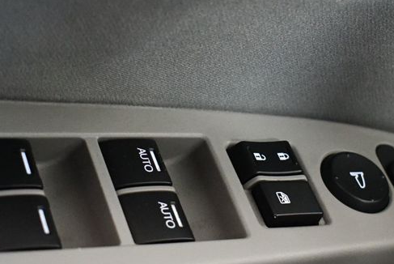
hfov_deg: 22.1
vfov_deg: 14.9
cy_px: 157
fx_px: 1008
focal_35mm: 92
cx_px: 207
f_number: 4.5
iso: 7200
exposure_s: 1/60
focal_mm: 35
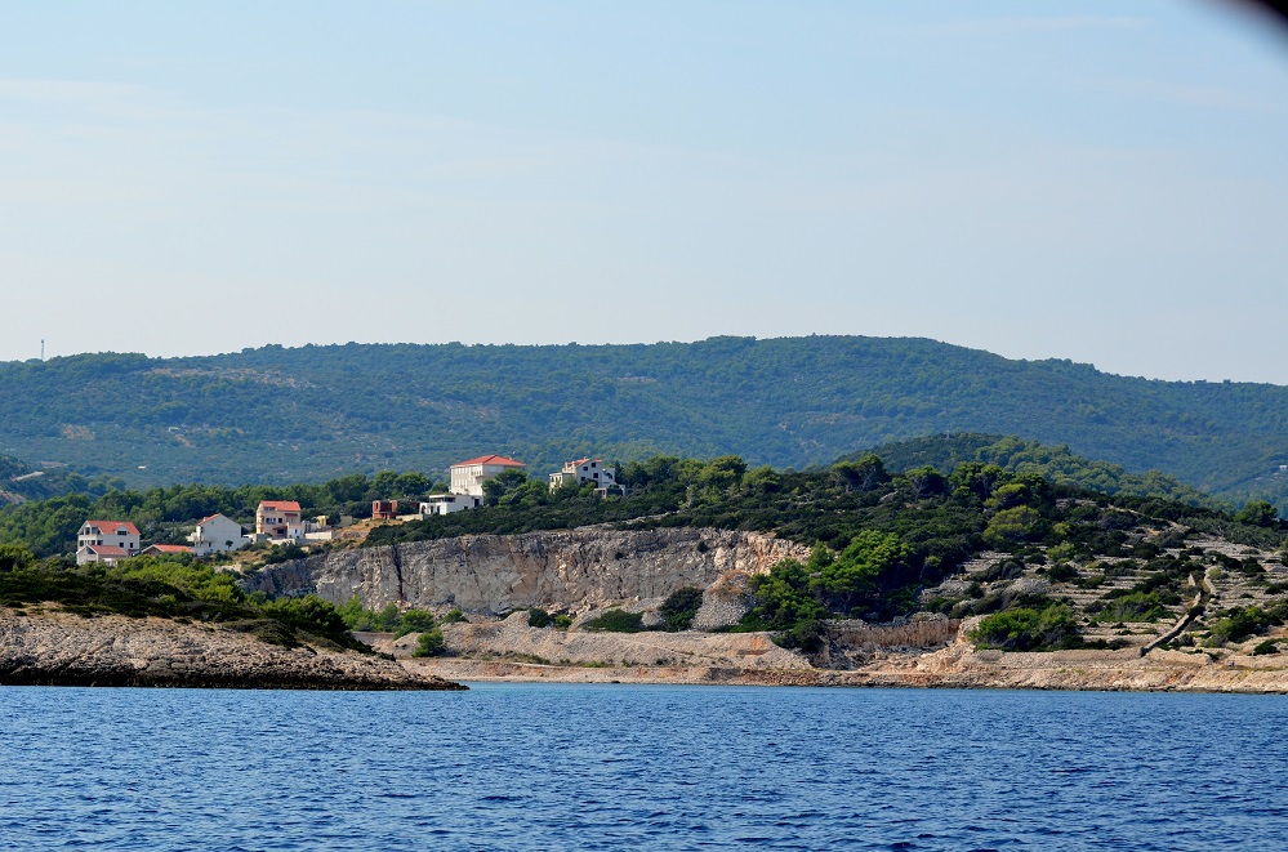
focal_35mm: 105
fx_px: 3748
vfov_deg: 13.0
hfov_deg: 19.5
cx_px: 644
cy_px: 426
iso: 400
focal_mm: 70
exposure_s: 1/2500
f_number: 5.6
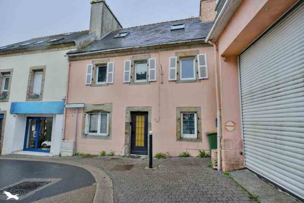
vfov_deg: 66.5
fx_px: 154
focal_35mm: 18
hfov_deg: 89.1
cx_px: 152
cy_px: 102
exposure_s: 1/1250
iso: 800
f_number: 8
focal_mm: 18.3
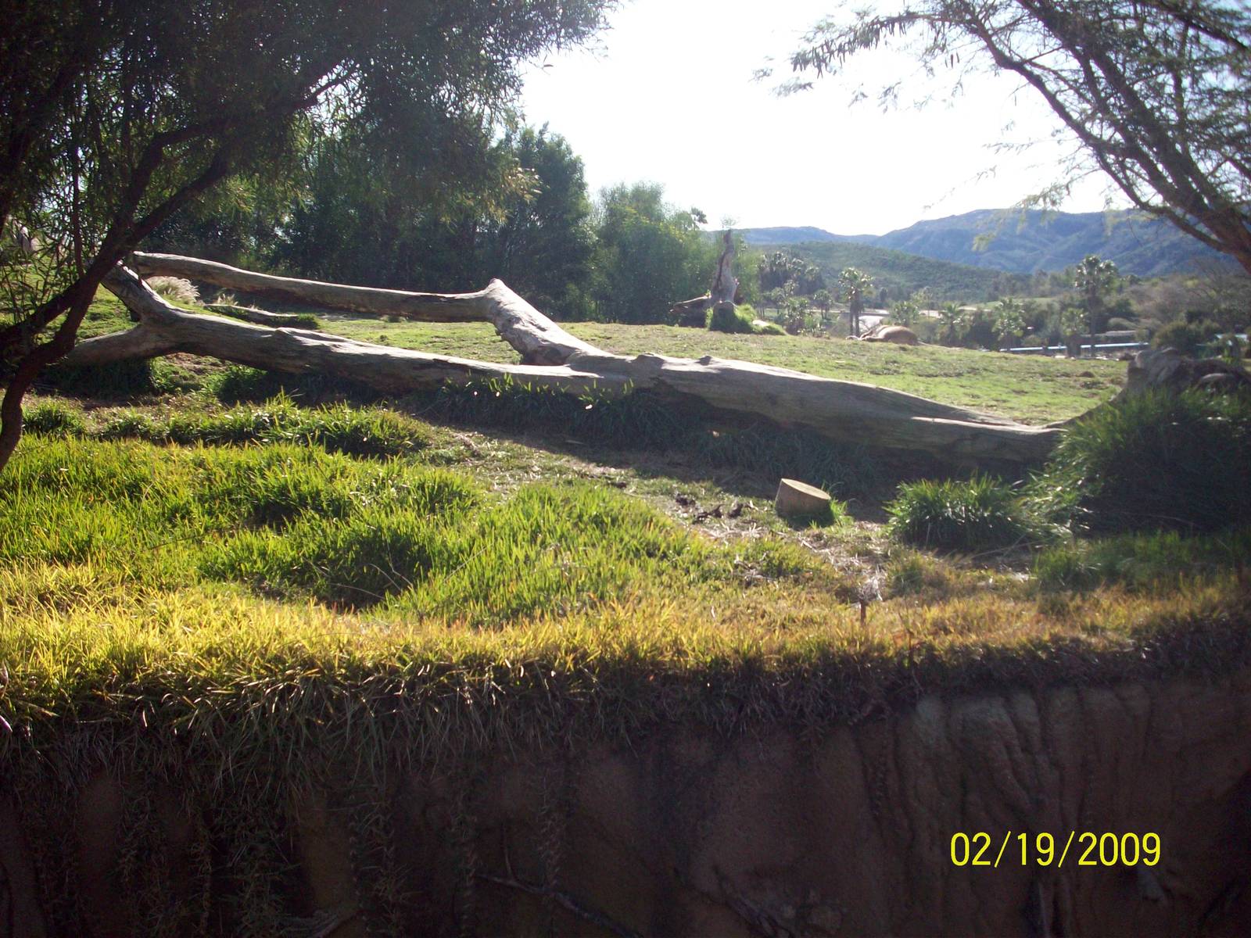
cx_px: 626
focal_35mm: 37
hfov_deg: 50.1
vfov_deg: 38.7
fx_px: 1337
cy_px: 469
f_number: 5.6
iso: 80
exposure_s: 1/196
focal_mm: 6.2
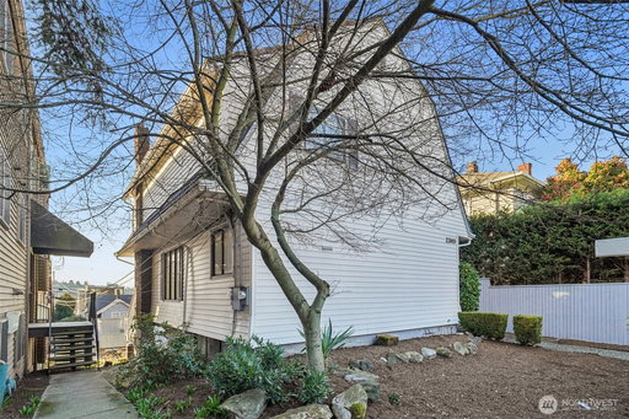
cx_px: 314
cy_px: 210
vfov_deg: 73.7
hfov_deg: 96.8
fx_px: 279
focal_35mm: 16
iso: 1600
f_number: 8
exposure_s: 1/400
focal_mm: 16
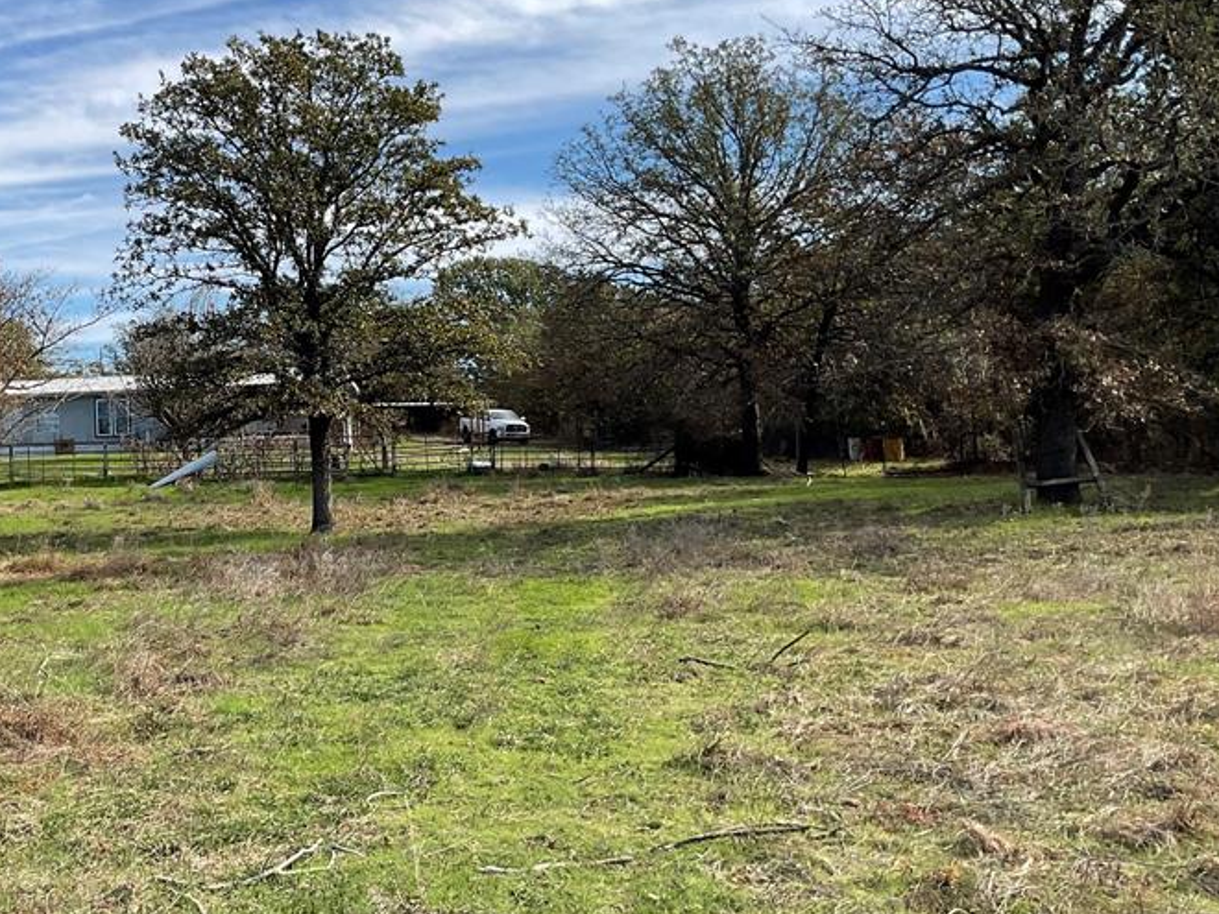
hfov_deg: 40.8
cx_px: 290
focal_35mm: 45
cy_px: 476
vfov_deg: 32.2
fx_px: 1585
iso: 16
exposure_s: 1/1195
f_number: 1.8
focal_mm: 3
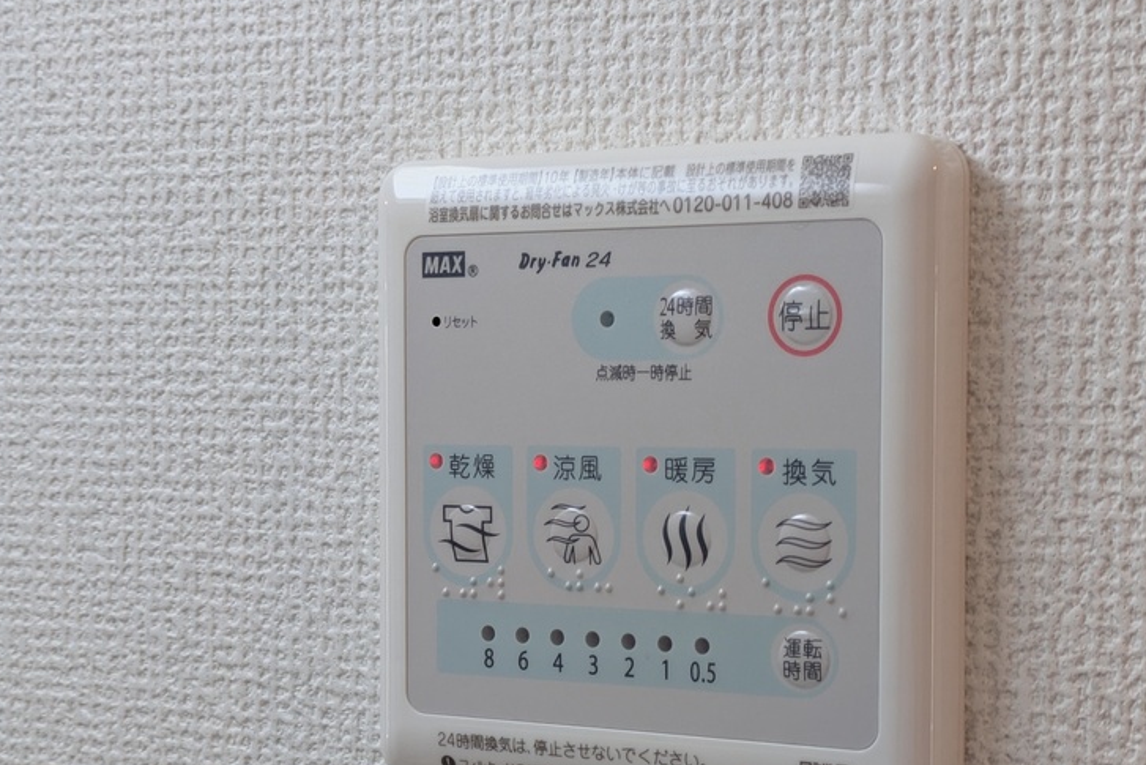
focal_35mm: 70
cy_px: 492
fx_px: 2229
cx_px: 656
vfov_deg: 19.4
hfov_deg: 28.8
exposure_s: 1/40
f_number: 1.89
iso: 49
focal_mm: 5.43
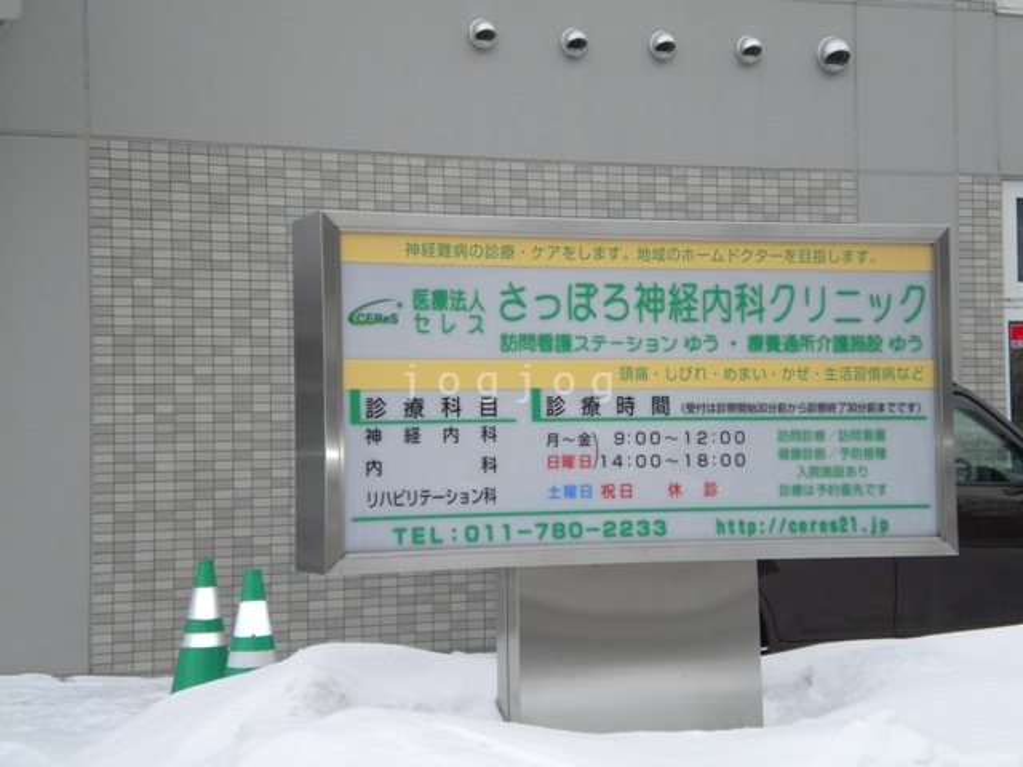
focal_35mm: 68
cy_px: 384
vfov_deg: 21.6
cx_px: 512
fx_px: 2010
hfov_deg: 28.6
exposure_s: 1/187
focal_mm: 12.3
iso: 113
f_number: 4.6
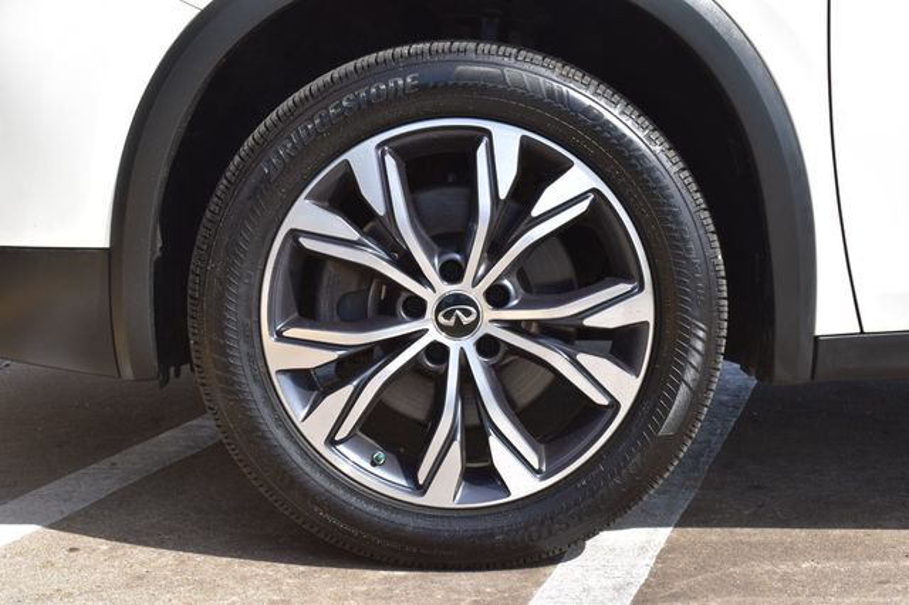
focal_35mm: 60
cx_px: 454
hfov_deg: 33.4
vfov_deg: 22.6
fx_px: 1514
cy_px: 302
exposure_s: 1/320
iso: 400
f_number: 10
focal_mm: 40
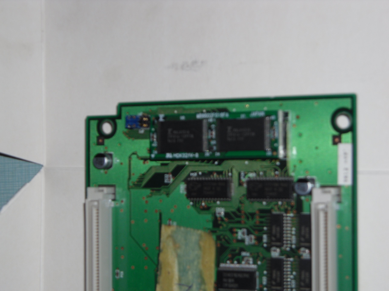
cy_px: 146
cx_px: 194
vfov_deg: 17.2
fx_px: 966
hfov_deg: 22.8
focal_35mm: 86
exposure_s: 1/60
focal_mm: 15.3
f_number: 4.7
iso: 80
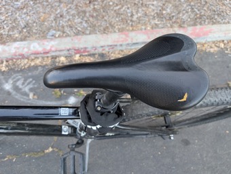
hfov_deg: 71.5
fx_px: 160
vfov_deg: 56.9
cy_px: 87
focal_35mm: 24
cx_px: 116
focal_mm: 6.9
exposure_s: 1/29.5
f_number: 1.68
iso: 29
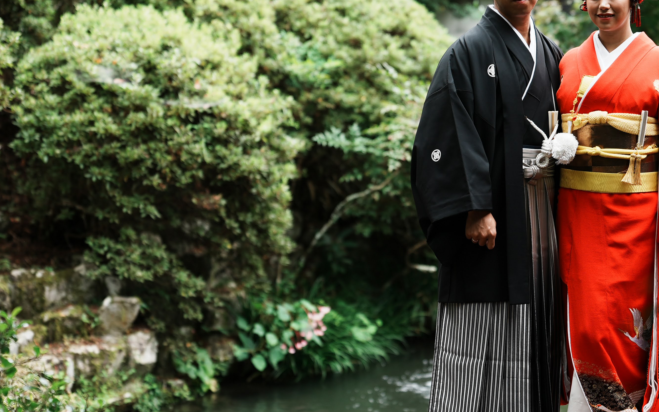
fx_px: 1832
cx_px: 377
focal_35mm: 102
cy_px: 195
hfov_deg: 20.4
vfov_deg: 12.8
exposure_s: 1/250
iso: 125
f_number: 2
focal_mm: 63
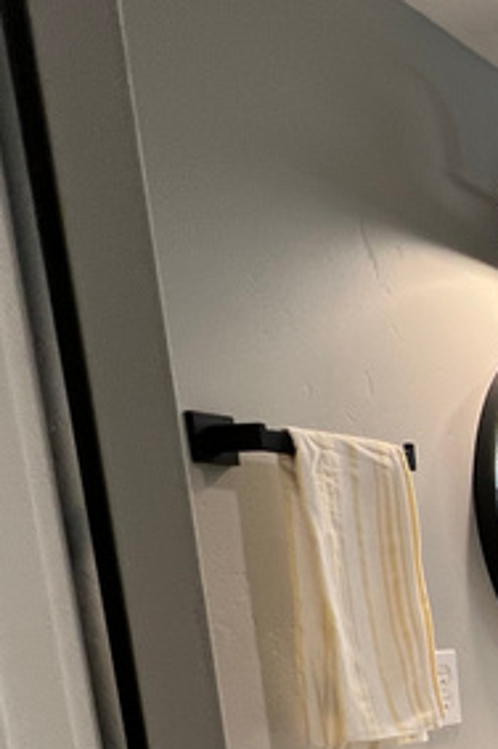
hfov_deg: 19.3
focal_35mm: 49
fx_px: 1019
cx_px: 935
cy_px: 847
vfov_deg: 34.3
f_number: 1.8
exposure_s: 1/60
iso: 125
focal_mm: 1.57
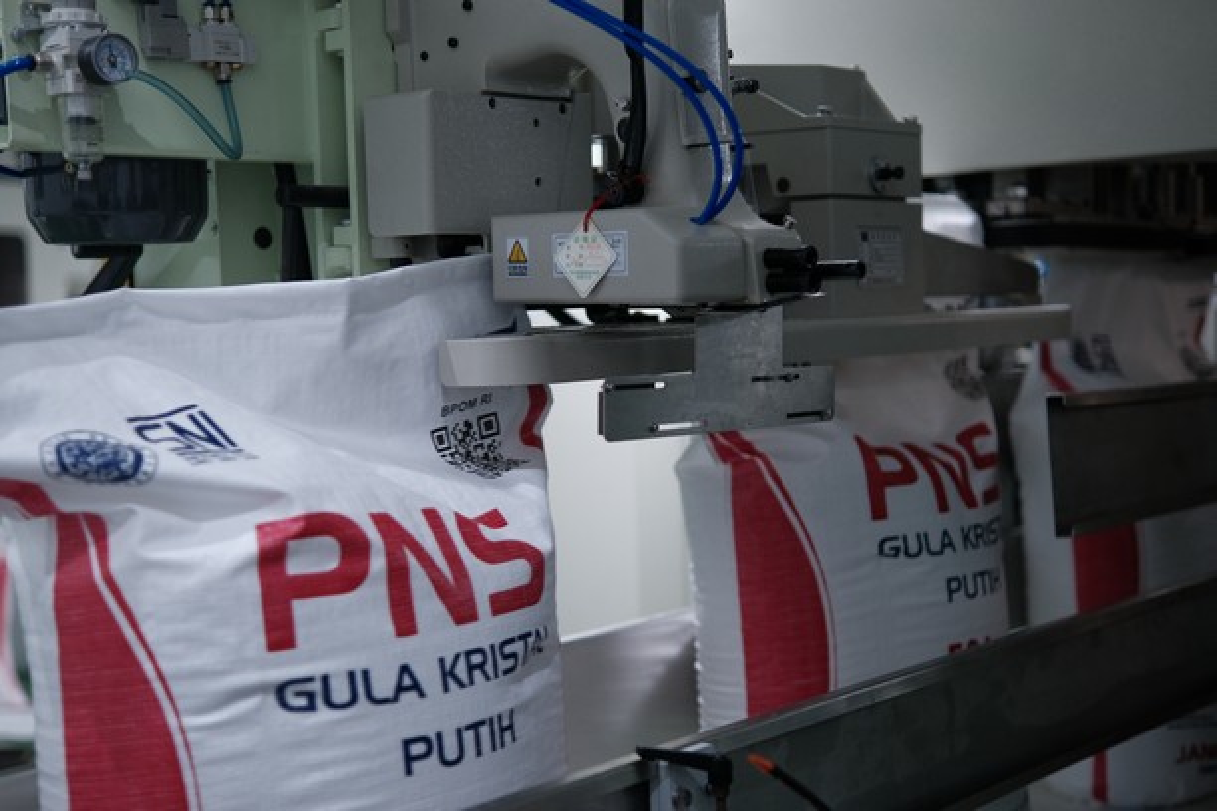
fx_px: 1690
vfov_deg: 27.0
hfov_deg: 39.6
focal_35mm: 50
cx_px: 608
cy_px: 406
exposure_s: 1/34
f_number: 1.6
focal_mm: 33
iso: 400
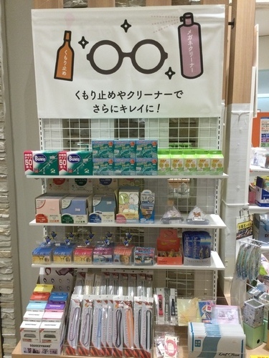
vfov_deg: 58.4
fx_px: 321
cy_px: 179
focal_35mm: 31
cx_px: 134
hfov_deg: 45.4
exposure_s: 1/30
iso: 40
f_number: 2.4
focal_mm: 3.3
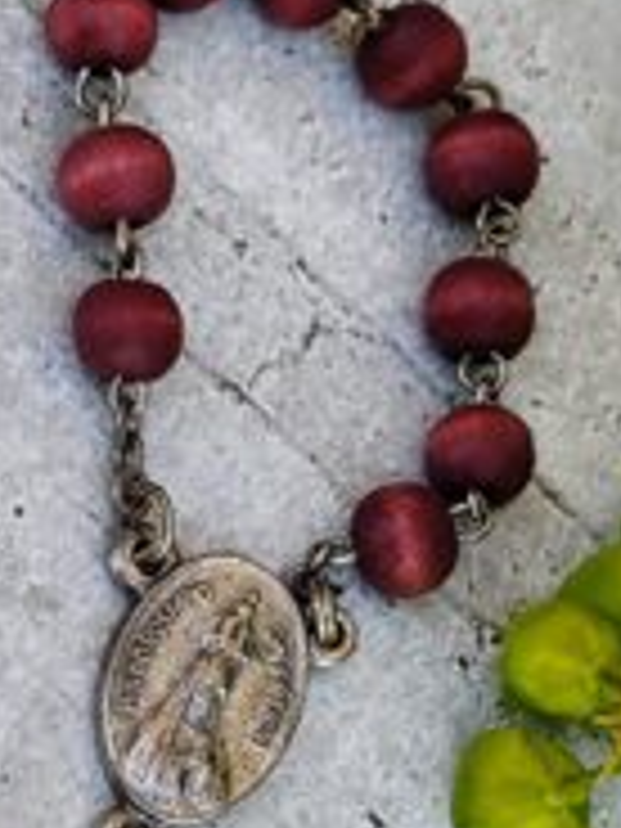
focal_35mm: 202
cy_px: 765
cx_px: 194
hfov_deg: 7.3
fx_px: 4832
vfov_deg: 9.7
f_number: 1.65
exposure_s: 1/100
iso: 80
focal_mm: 6.19
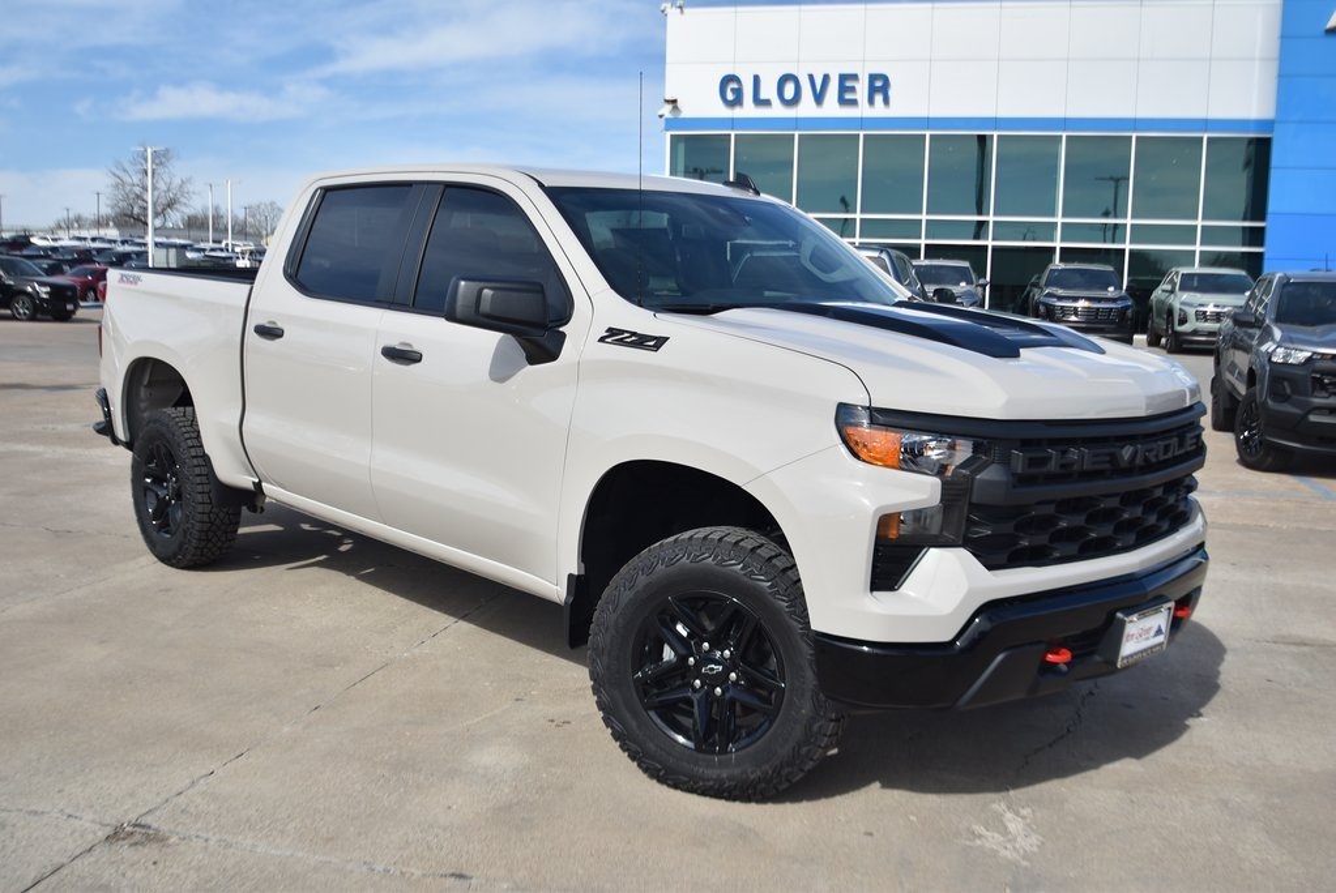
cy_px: 446
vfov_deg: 36.9
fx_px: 1337
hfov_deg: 53.1
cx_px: 668
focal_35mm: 36
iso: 100
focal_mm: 24
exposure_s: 1/800
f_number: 4.5
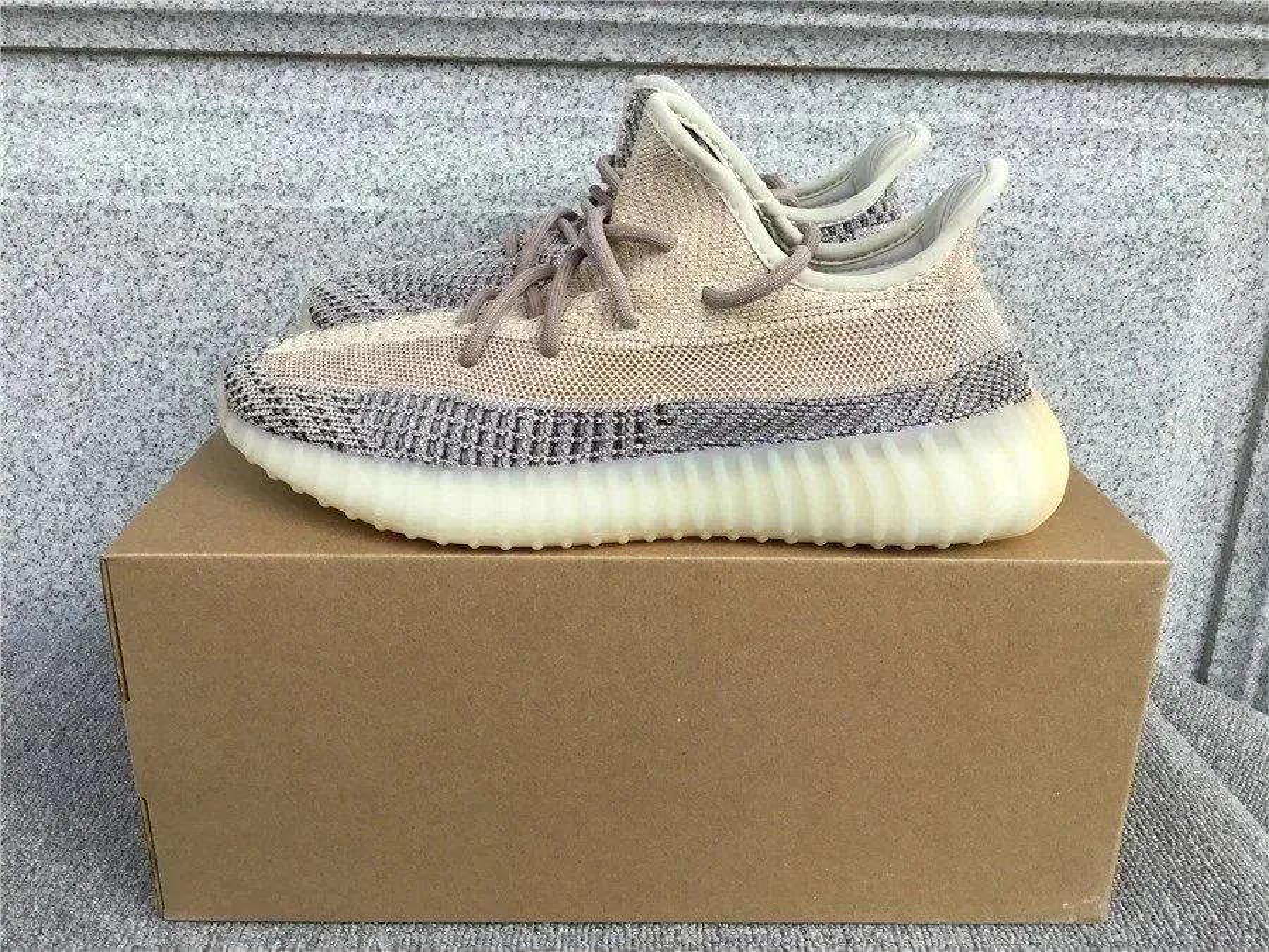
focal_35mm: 31
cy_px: 476
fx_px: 1136
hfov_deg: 58.4
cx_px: 634
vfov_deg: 45.4
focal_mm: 3.3
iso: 25
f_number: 2.4
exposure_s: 1/574
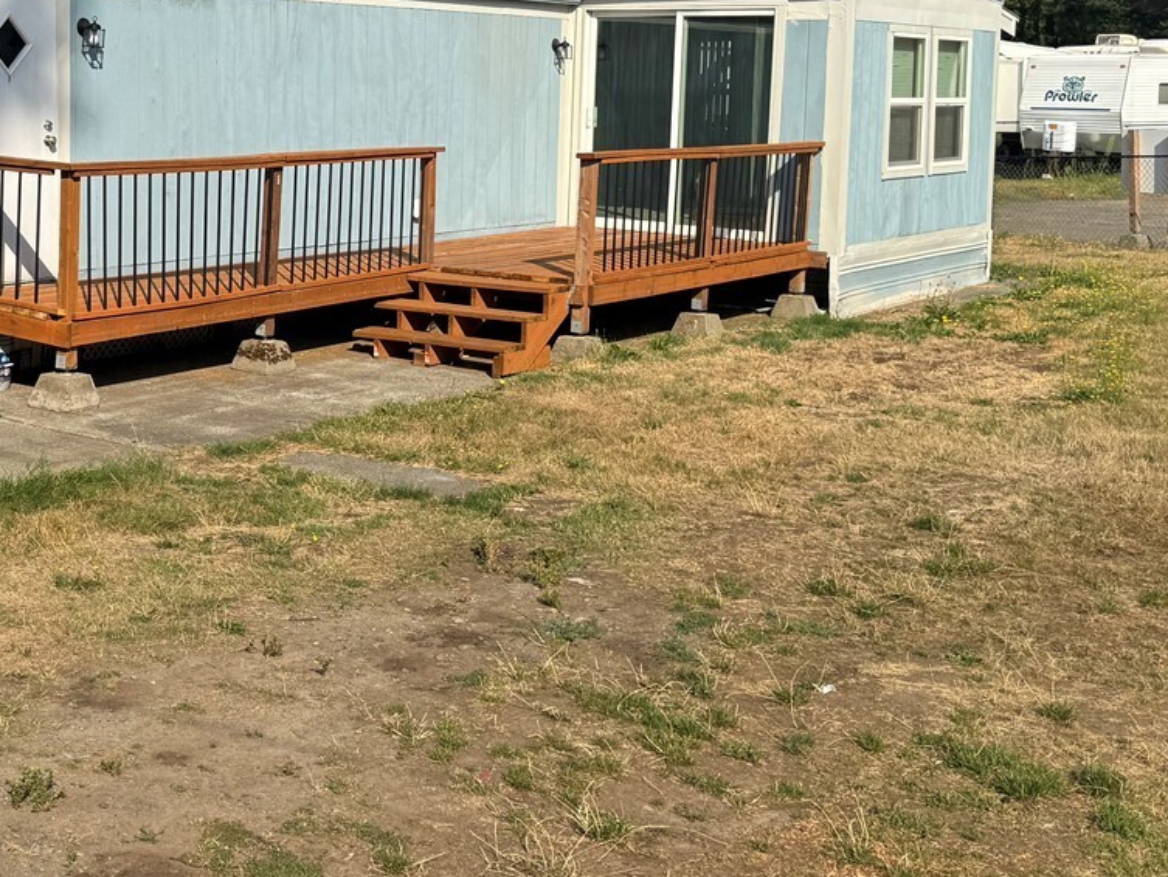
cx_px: 197
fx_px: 1721
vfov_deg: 28.1
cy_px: 194
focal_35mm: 51
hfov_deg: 36.0
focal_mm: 6.76
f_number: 1.78
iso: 80
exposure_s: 1/5348
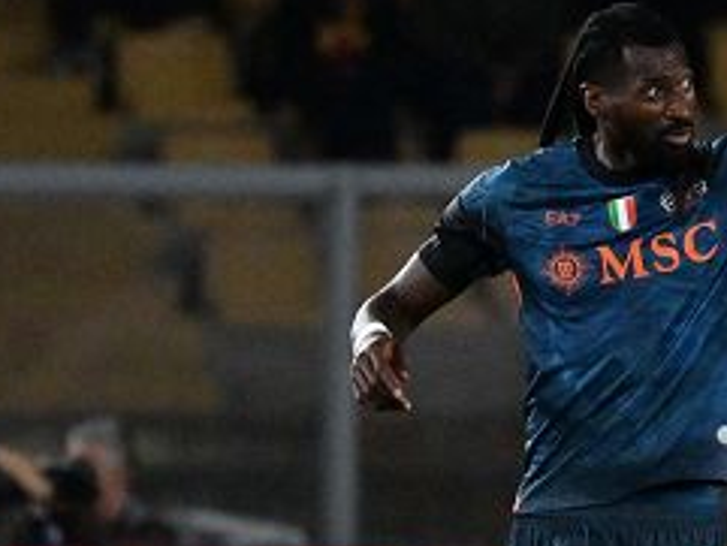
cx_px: 637
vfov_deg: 1.2
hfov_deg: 1.6
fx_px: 25698
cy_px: 306
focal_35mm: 1223
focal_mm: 400
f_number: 5.6
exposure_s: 1/1250
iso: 2500
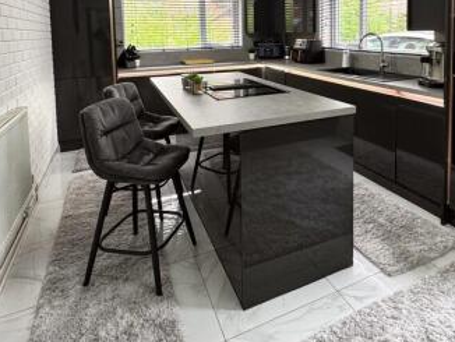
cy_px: 55
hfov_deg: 68.8
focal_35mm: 25
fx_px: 329
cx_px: 269
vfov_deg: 50.6
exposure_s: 1/50
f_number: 2.2
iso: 200
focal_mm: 2.22
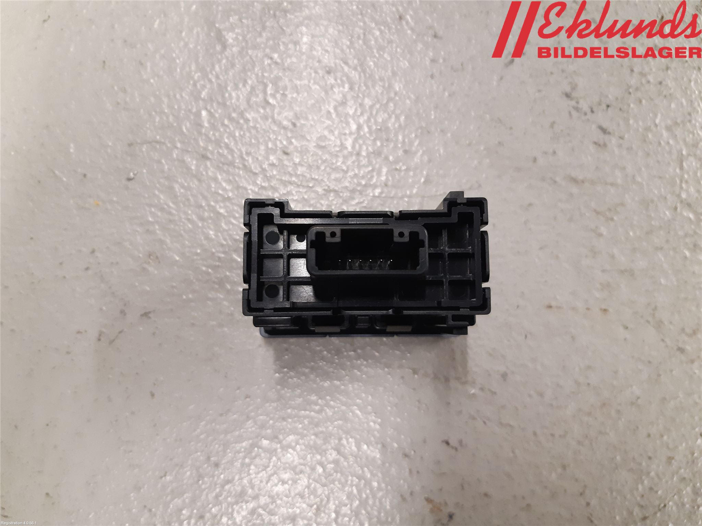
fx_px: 527
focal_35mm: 26
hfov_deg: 67.3
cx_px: 351
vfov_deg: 53.1
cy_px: 263
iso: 250
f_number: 1.7
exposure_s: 1/50
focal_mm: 3.93
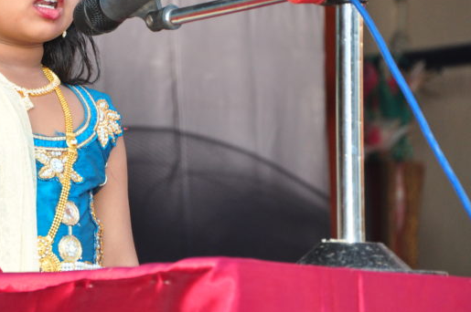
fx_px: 4090
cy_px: 70
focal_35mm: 313
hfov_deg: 6.6
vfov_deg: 4.4
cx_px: 32
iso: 500
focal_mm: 105
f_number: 6.3
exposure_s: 1/125
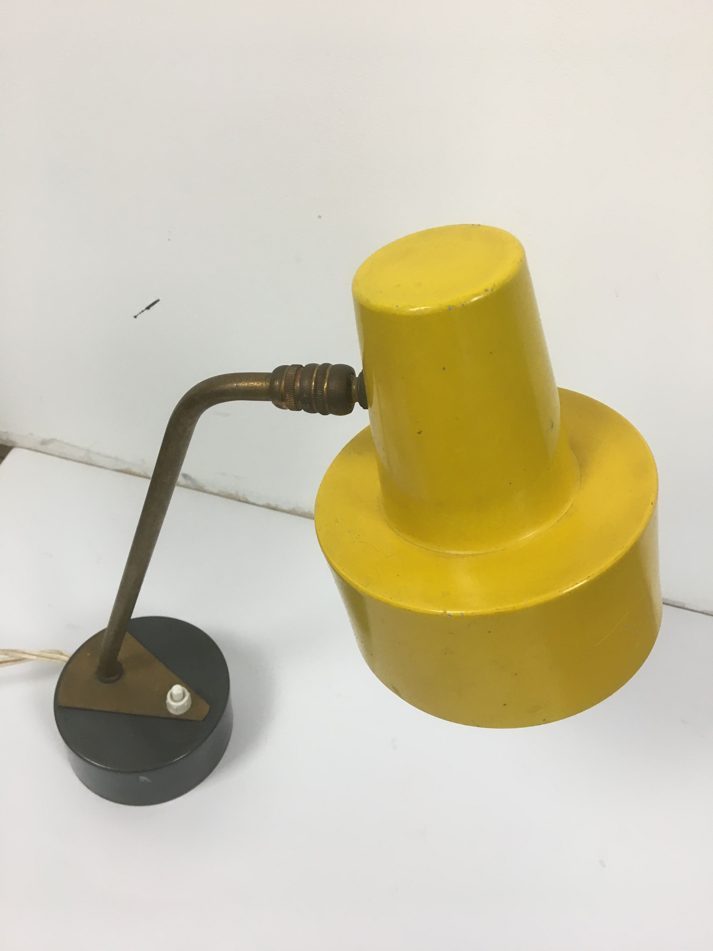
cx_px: 356
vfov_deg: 61.7
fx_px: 796
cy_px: 476
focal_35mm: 29
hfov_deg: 48.2
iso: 40
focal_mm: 4.15
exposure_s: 1/33
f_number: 2.2
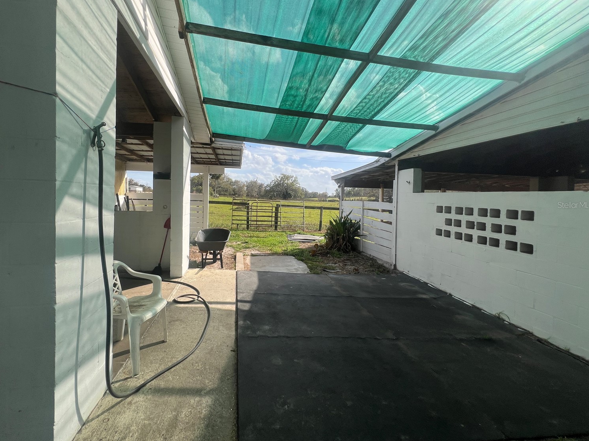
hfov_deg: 102.0
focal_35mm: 14
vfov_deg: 85.5
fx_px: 238
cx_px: 278
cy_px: 205
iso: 32
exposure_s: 1/1393
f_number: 1.8
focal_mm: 1.57
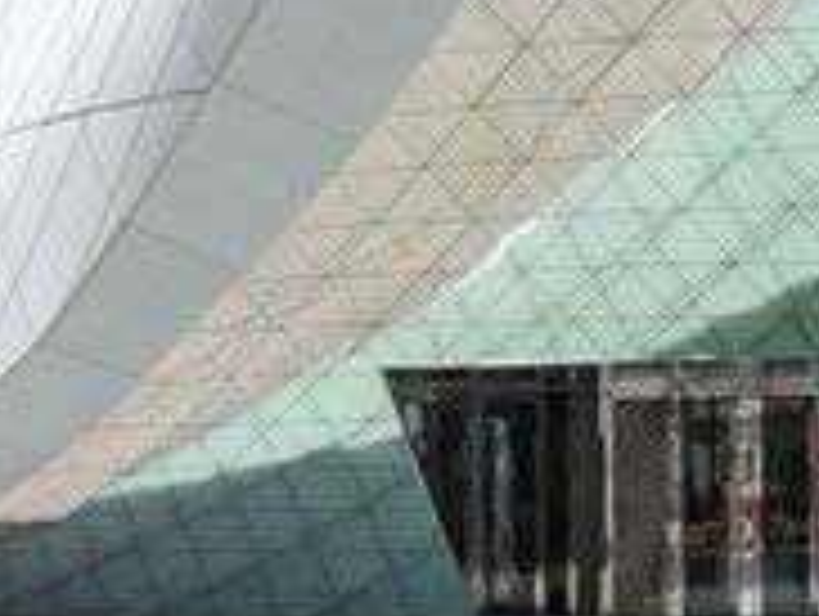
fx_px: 2961
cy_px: -980
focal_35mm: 125
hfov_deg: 15.7
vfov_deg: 10.0
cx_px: 428
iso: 160
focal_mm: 24
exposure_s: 1/250
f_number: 11
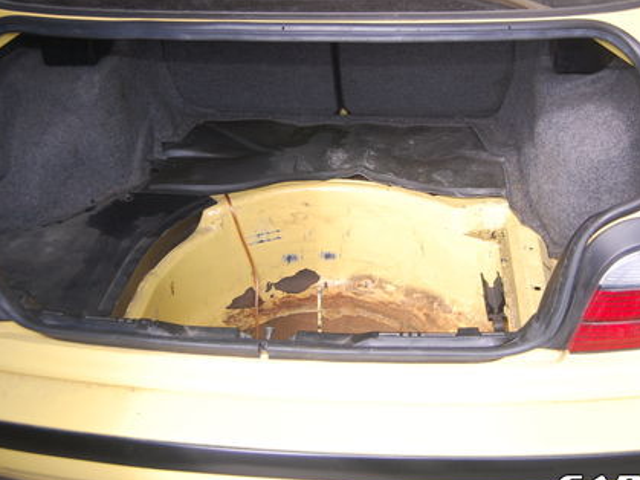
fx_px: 813
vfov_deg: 32.7
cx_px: 330
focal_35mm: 44
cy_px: 174
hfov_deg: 43.0
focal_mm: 20
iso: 400
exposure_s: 1/160
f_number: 3.8
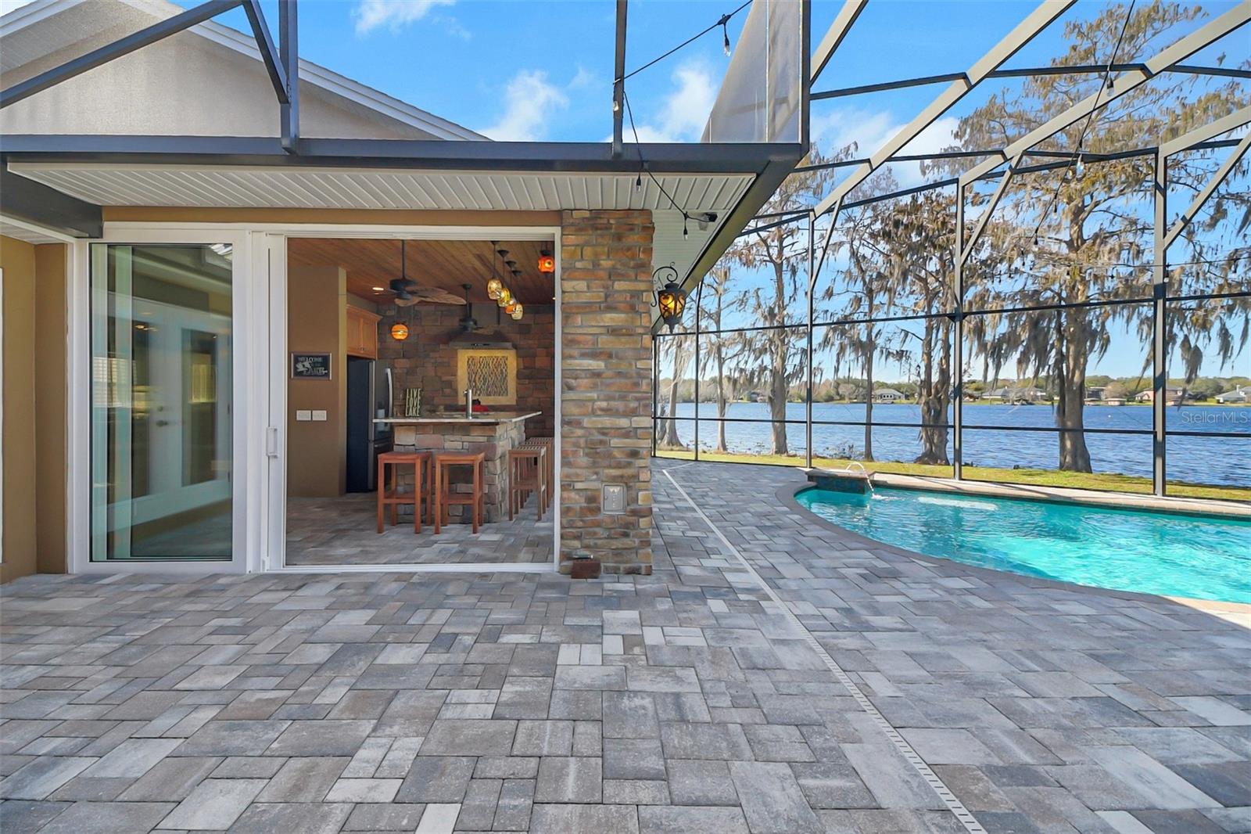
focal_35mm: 15
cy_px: 417
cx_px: 626
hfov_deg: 100.4
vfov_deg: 77.3
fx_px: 521
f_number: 7.1
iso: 200
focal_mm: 10
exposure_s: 1/320
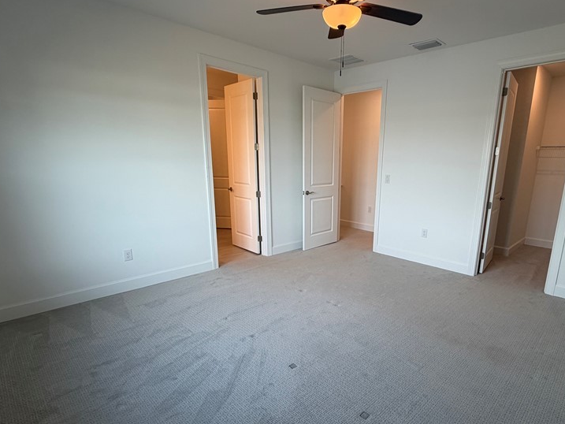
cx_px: 329
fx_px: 326
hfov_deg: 81.1
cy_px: 236
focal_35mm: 20
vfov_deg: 65.8
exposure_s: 1/120
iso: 100
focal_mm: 2.22
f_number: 2.2
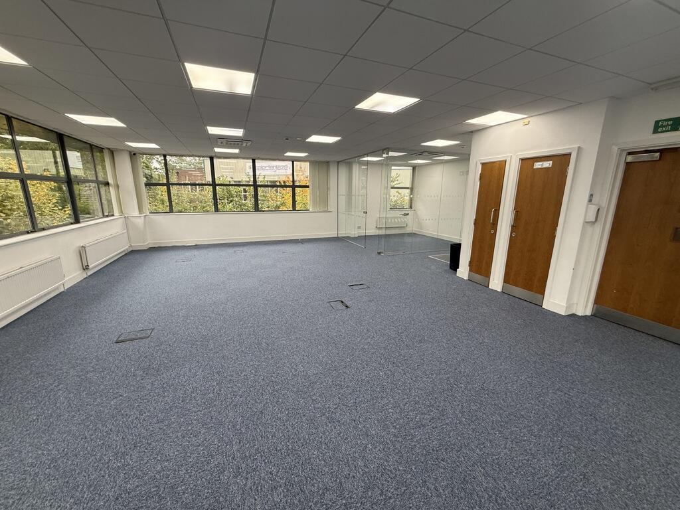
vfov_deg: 85.7
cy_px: 255
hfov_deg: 102.1
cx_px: 340
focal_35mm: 14
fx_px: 275
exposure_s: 1/100
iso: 100
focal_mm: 2.22
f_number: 2.2
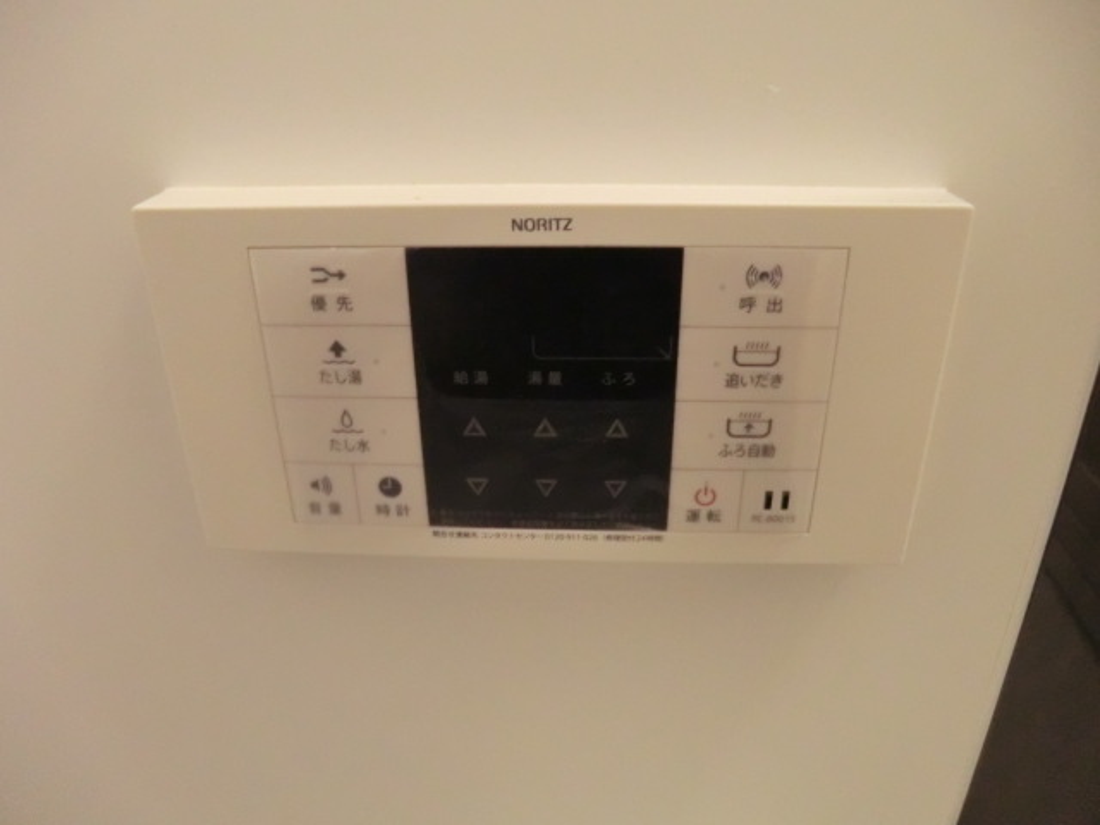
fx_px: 763
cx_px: 550
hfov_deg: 71.6
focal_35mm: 24
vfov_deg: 56.8
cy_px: 412
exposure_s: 1/25
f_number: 3.2
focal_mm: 4.3
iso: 800
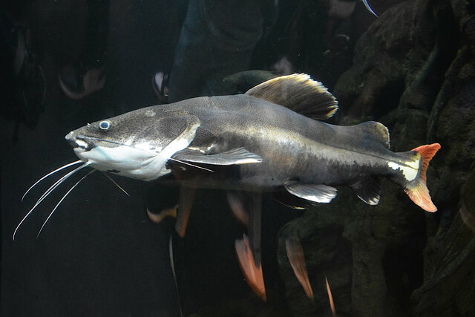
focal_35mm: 21
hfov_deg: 81.2
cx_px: 238
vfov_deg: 59.5
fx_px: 277
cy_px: 158
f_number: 5
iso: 3200
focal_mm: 14
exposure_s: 1/25
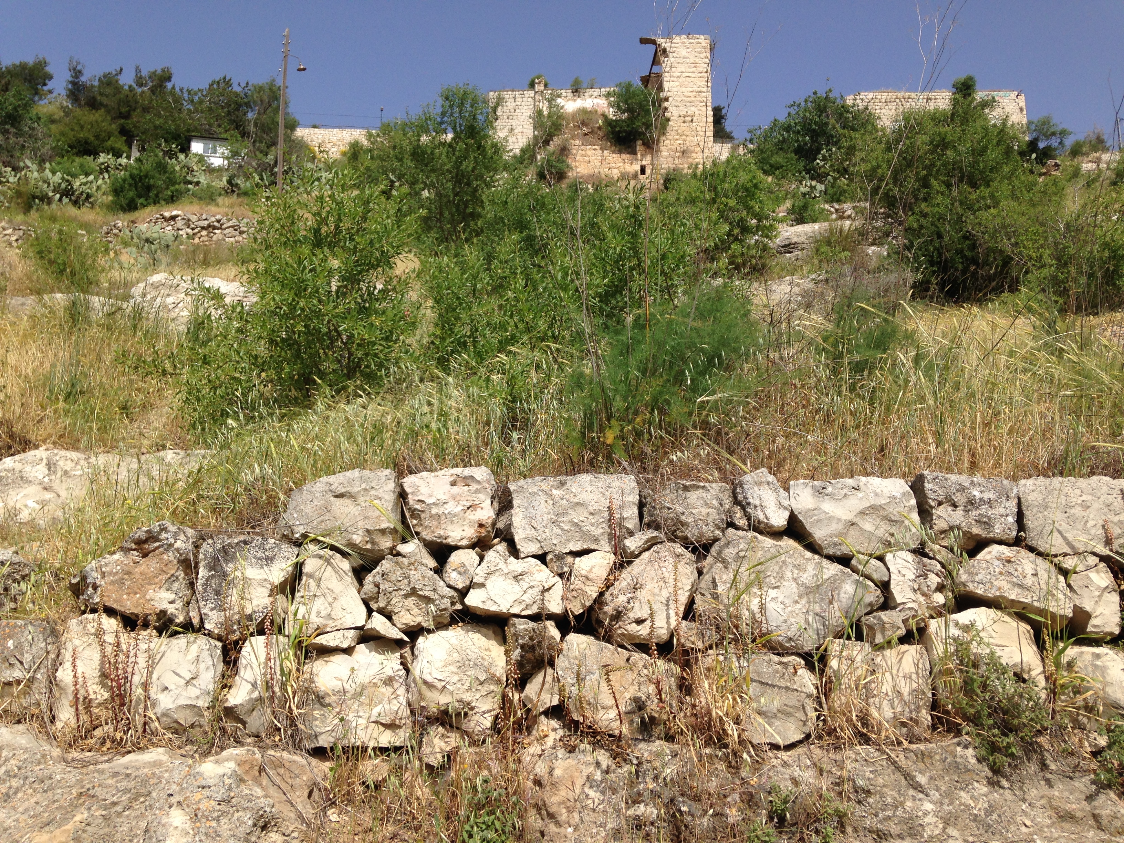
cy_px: 422
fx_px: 1072
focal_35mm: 33
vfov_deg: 42.9
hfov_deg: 55.4
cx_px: 562
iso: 50
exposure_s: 1/2262
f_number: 2.4
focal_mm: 4.12
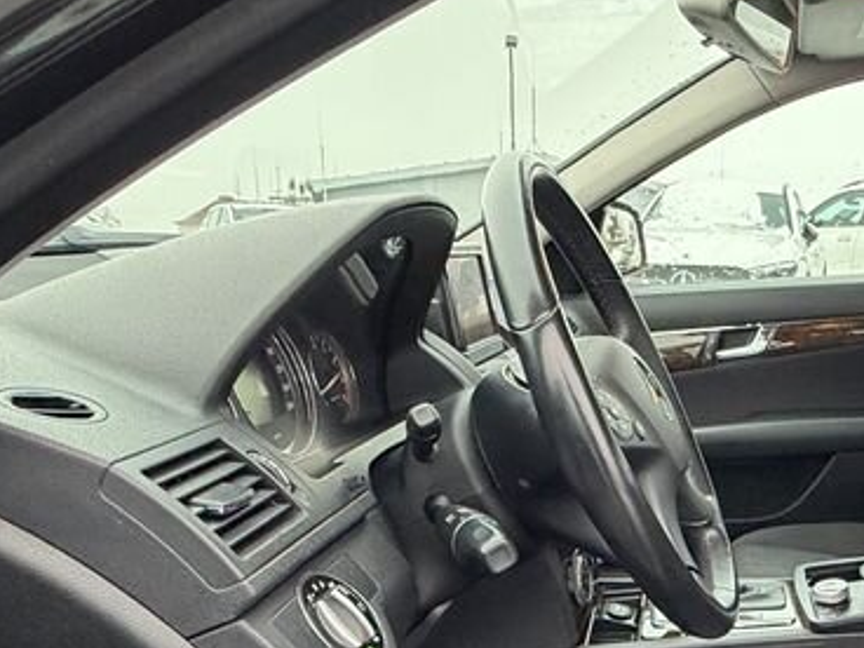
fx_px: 973
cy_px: 542
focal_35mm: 39
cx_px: 725
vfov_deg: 35.3
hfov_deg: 44.8
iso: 320
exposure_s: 1/101
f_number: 2.2
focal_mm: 2.22
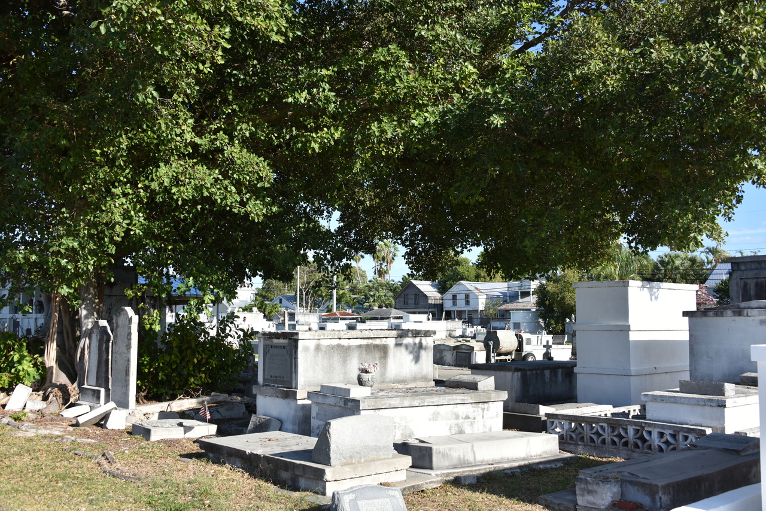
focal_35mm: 36
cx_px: 383
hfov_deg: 53.1
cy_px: 256
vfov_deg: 36.9
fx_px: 766
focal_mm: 36
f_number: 8
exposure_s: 1/250
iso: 100
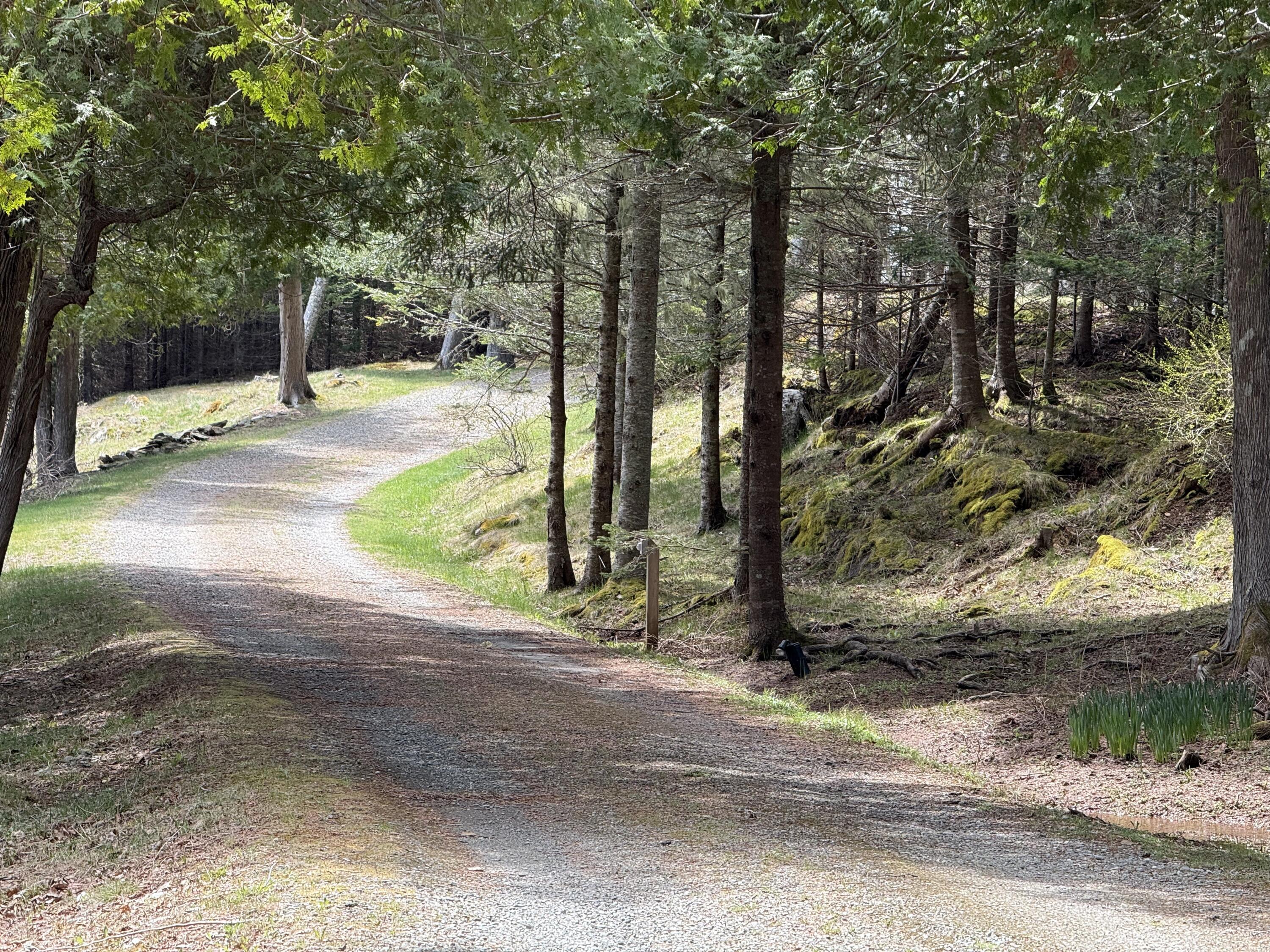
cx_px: 635
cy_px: 476
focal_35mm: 120
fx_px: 4403
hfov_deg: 16.4
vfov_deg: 12.3
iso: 50
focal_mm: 15.66
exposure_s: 1/174
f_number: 2.8
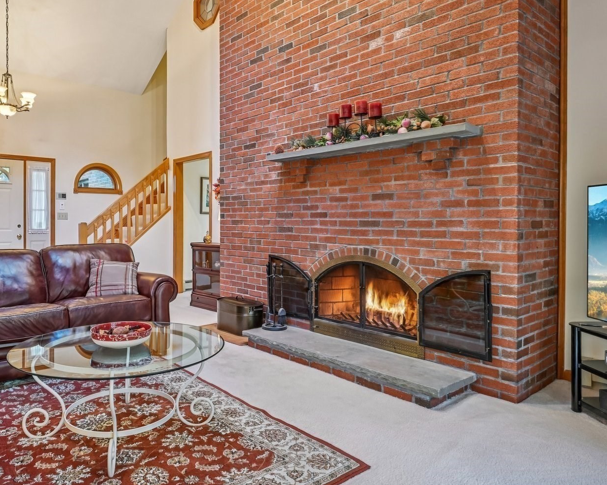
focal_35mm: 25
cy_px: 224
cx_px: 252
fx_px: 449
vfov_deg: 56.7
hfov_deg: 67.6
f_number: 8
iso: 400
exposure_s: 1/2.5
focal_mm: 16
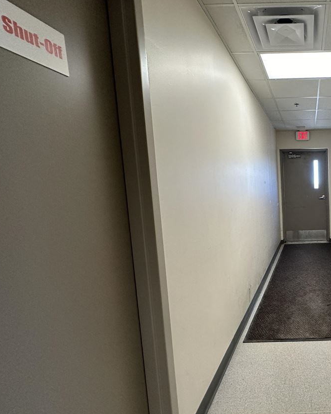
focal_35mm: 21
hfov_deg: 54.8
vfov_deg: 77.6
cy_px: 210
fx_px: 257
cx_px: 311
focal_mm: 2.22
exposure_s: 1/120
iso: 200
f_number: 2.2
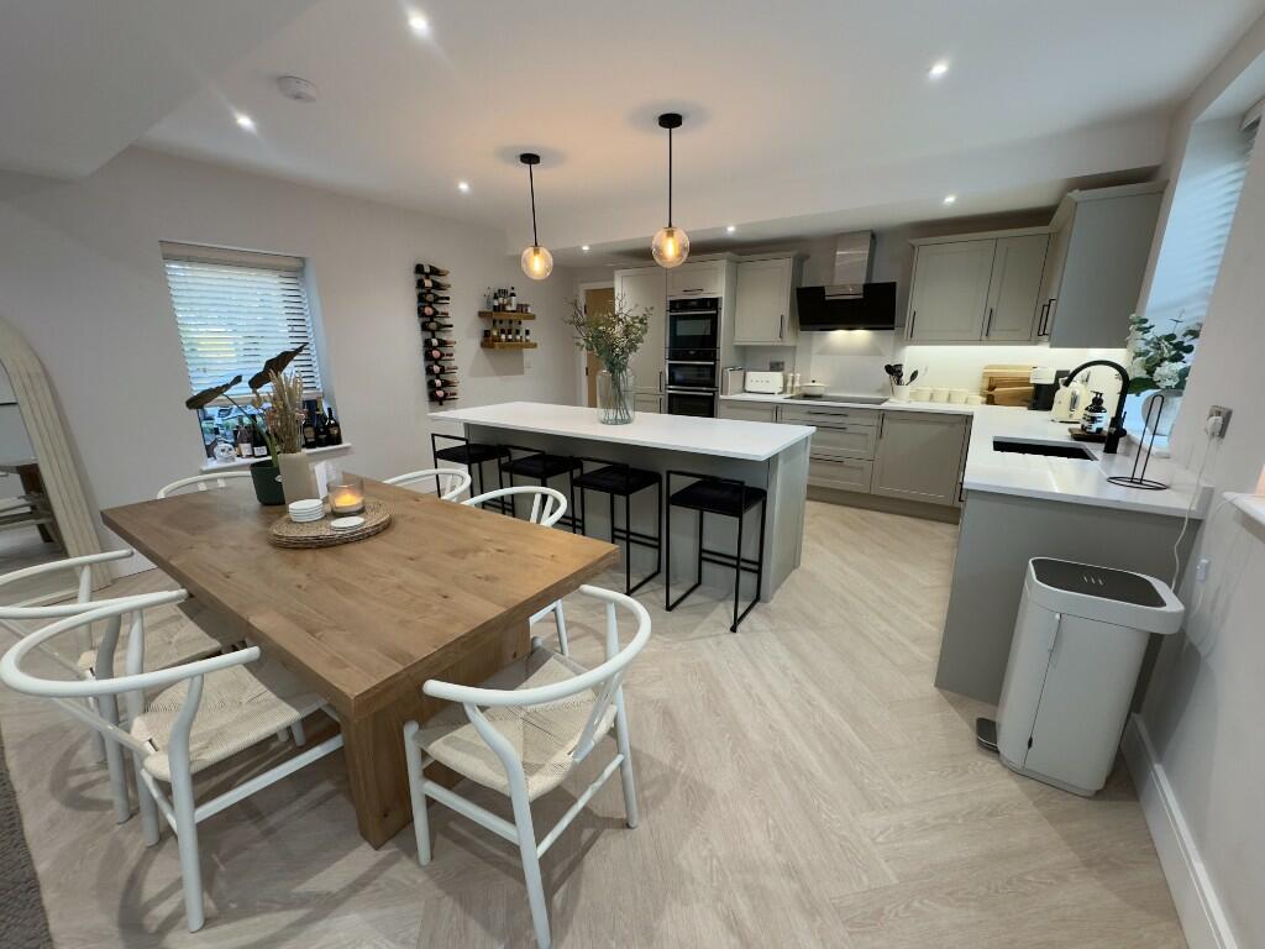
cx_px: 632
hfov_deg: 102.1
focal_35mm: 14
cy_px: 474
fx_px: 512
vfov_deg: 85.7
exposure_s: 1/50
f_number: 2.2
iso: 160
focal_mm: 2.22
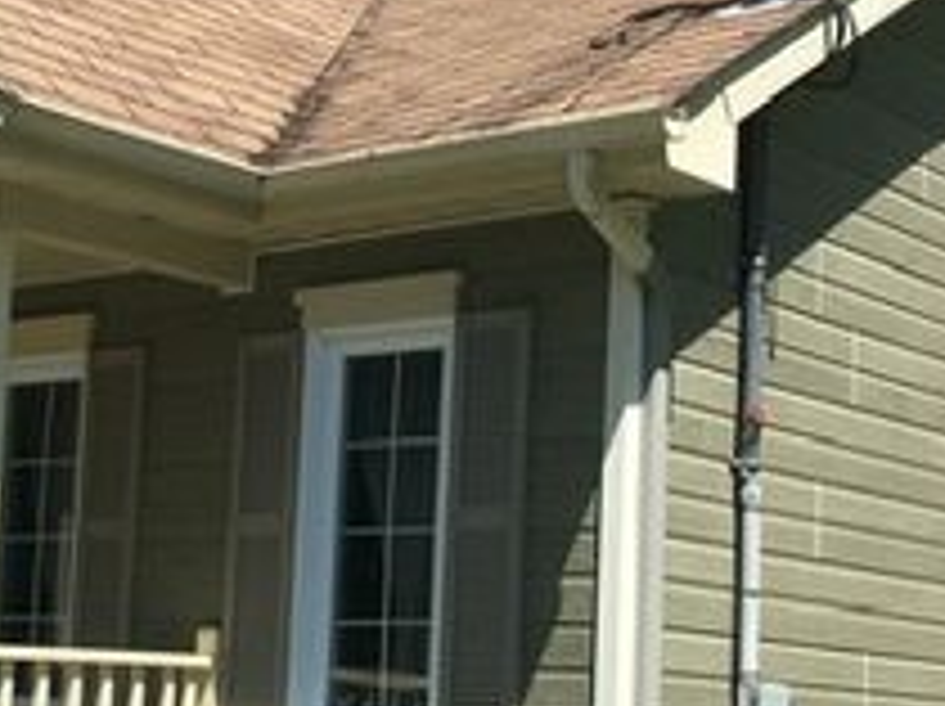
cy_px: 441
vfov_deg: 17.7
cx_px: 328
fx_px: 2263
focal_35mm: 83
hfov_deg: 23.5
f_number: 2.2
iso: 25
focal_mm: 4.15
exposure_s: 1/1326
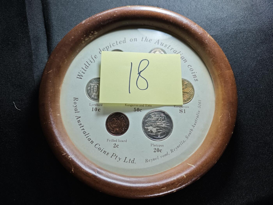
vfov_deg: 56.8
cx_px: 136
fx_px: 189
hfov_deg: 71.6
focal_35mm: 24
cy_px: 102
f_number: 1.6
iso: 100
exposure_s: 1/58.6
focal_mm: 5.84
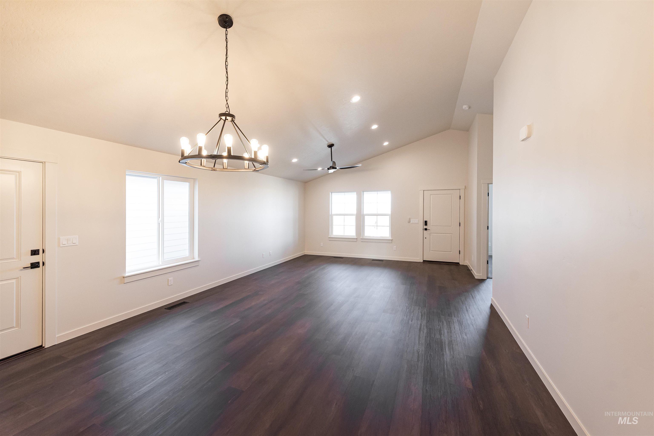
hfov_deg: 104.2
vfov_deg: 81.2
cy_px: 218
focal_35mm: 14
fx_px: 254
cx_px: 327
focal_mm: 14
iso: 1250
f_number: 4
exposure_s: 1/200
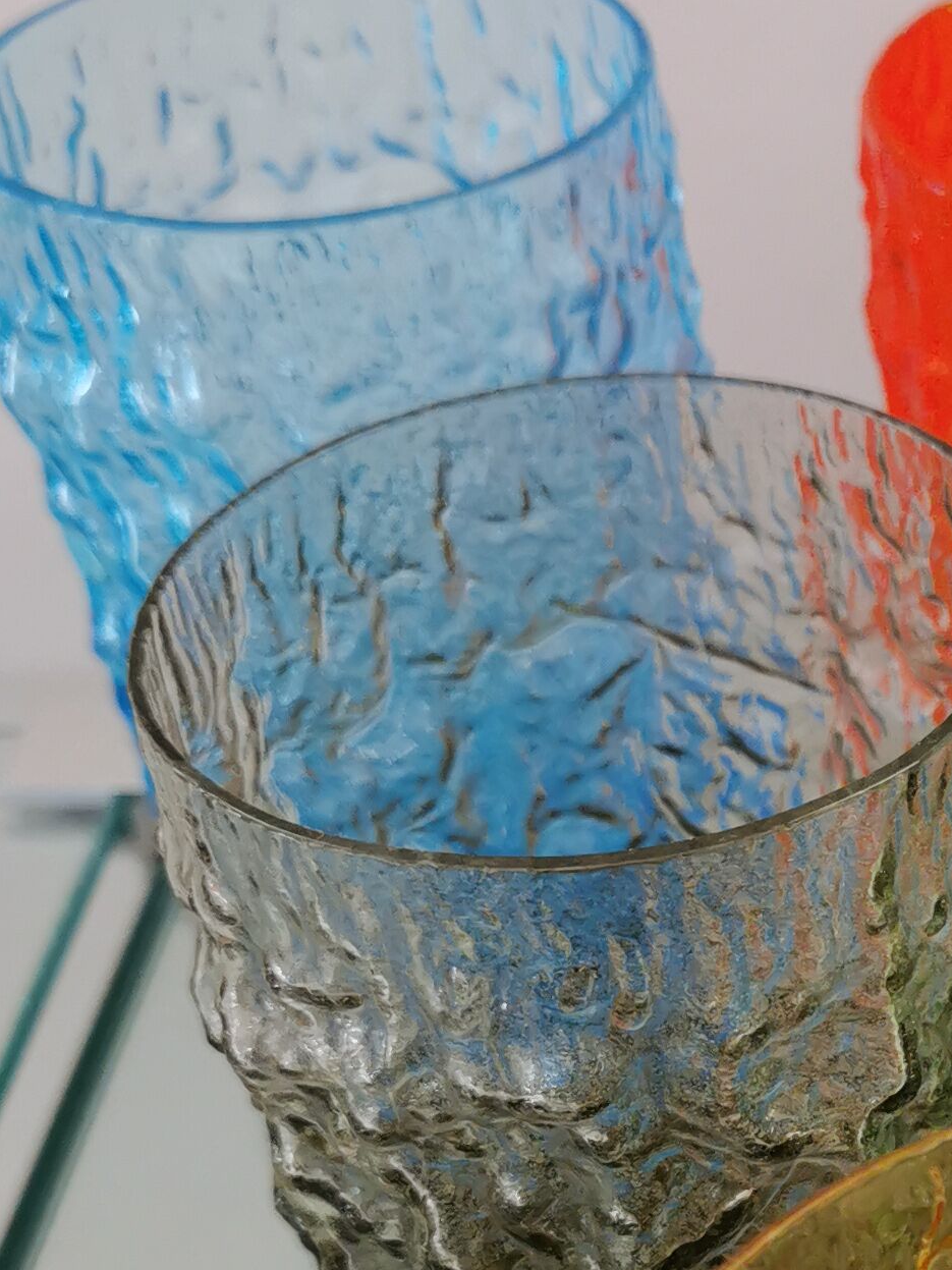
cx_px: 1196
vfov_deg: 24.1
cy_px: 1123
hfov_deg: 17.6
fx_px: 2897
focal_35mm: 79
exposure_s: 1/100
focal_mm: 5.58
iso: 125
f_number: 1.8
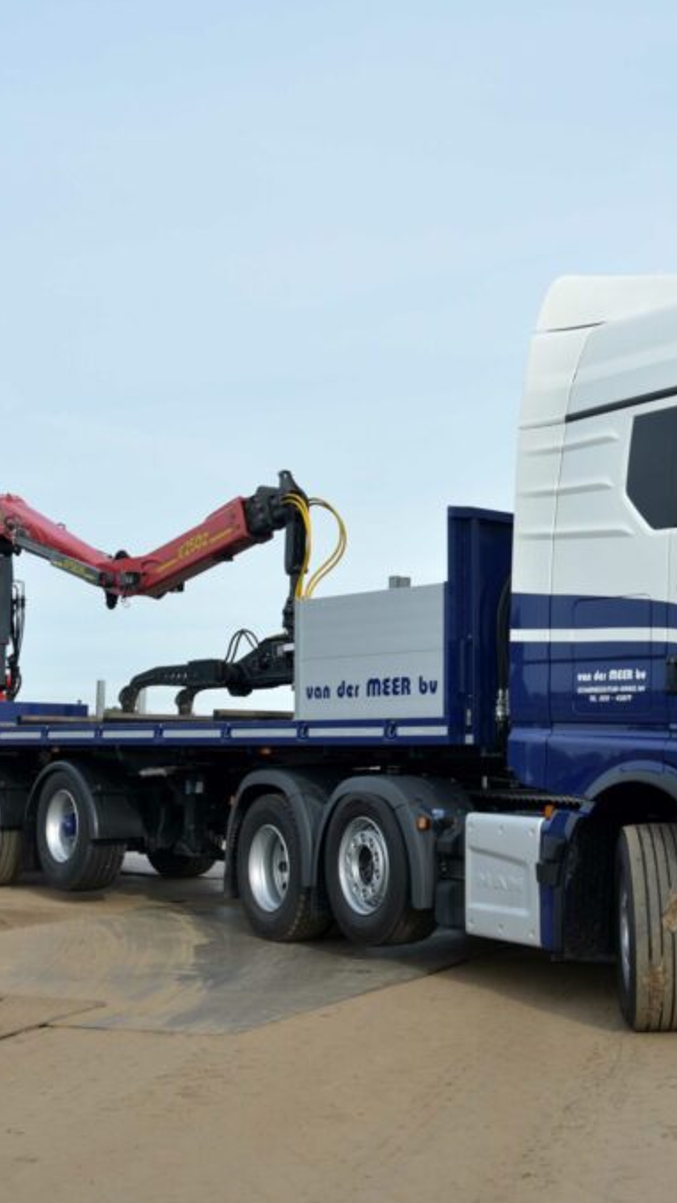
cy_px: 606
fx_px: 1467
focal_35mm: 46
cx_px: 551
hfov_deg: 25.5
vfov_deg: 44.6
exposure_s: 1/400
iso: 320
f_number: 10
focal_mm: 29
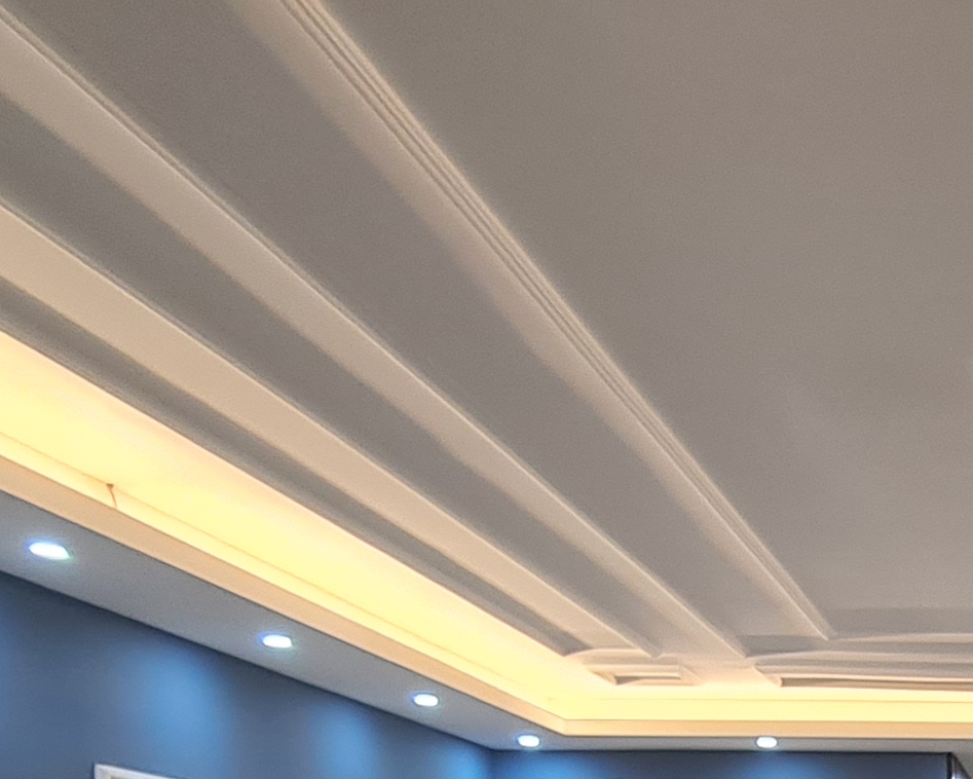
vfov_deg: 23.4
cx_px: 1201
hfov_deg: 29.3
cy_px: 1119
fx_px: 1555
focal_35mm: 54
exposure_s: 1/50
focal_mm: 2.2
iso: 200
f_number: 2.2
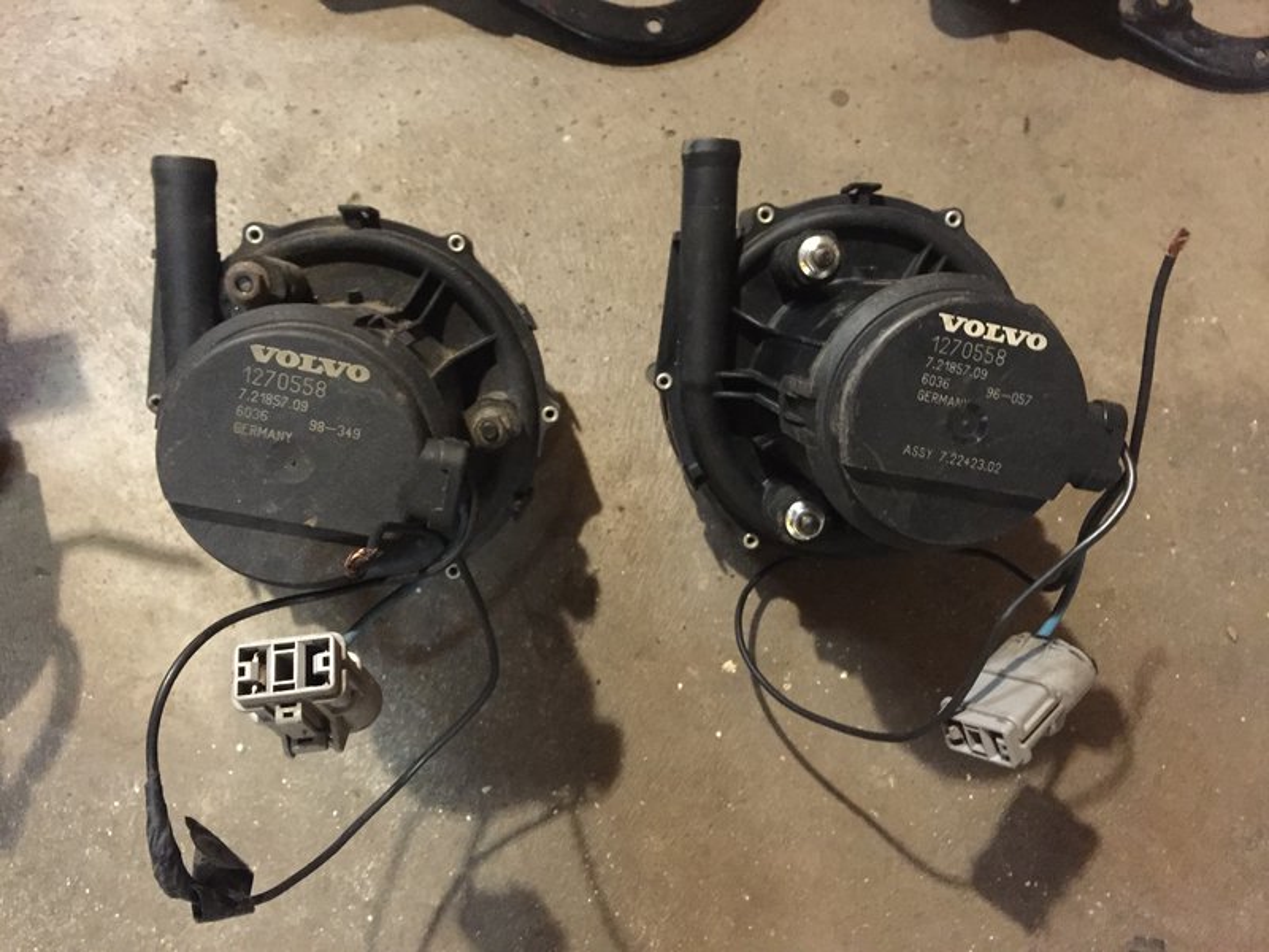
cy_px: 476
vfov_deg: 48.2
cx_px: 634
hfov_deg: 61.7
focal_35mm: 29
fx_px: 1063
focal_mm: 4.15
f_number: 2.2
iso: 640
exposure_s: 1/15
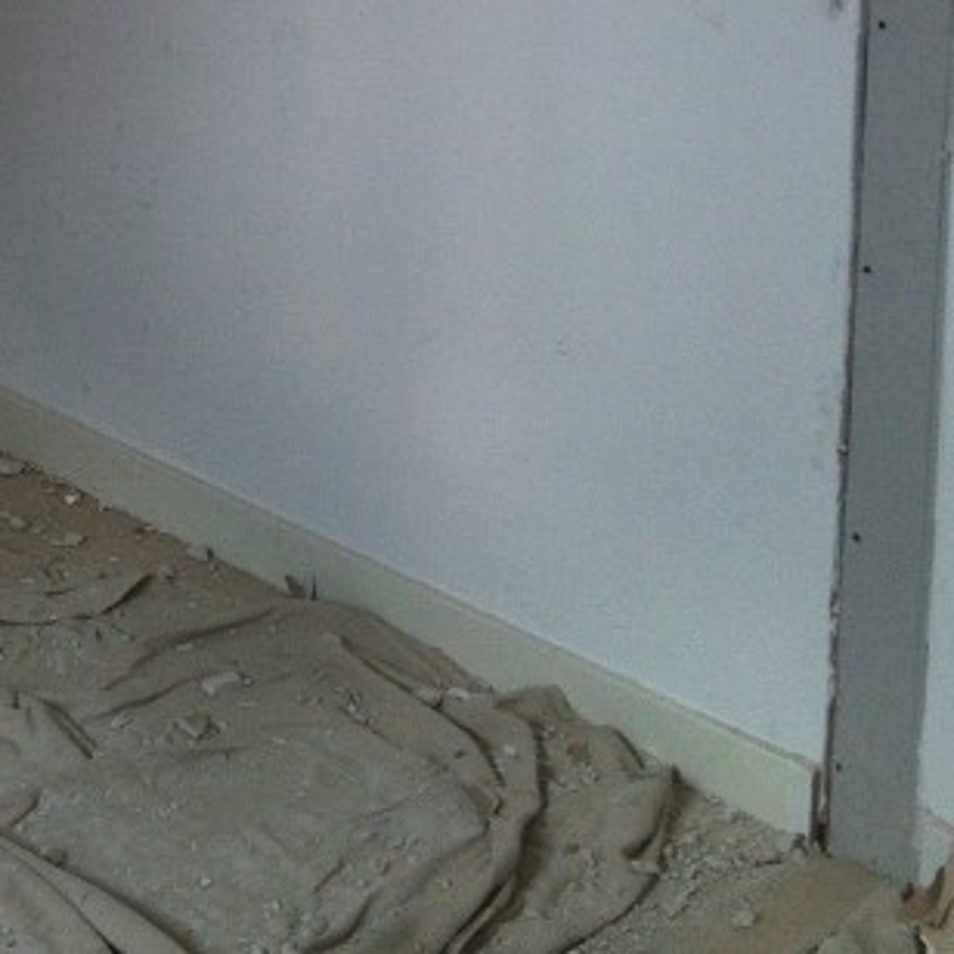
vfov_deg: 15.9
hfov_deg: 16.8
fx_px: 3212
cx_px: 211
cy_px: -350
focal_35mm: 103
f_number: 2.8
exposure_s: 1/30
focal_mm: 3.85
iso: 80
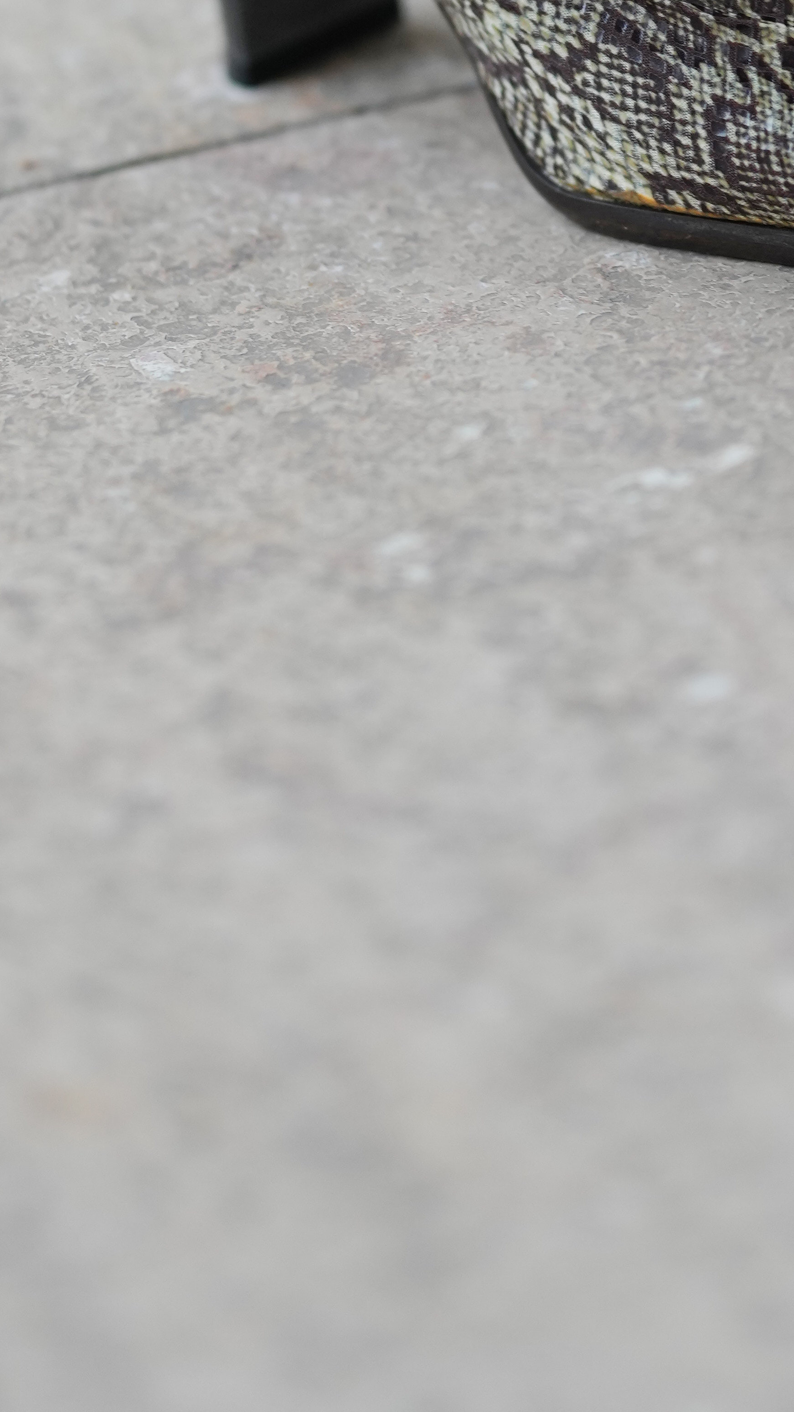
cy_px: -88
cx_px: 716
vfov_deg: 8.6
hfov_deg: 4.9
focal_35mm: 249
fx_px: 9320
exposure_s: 1/1000
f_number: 1.4
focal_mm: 85
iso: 400
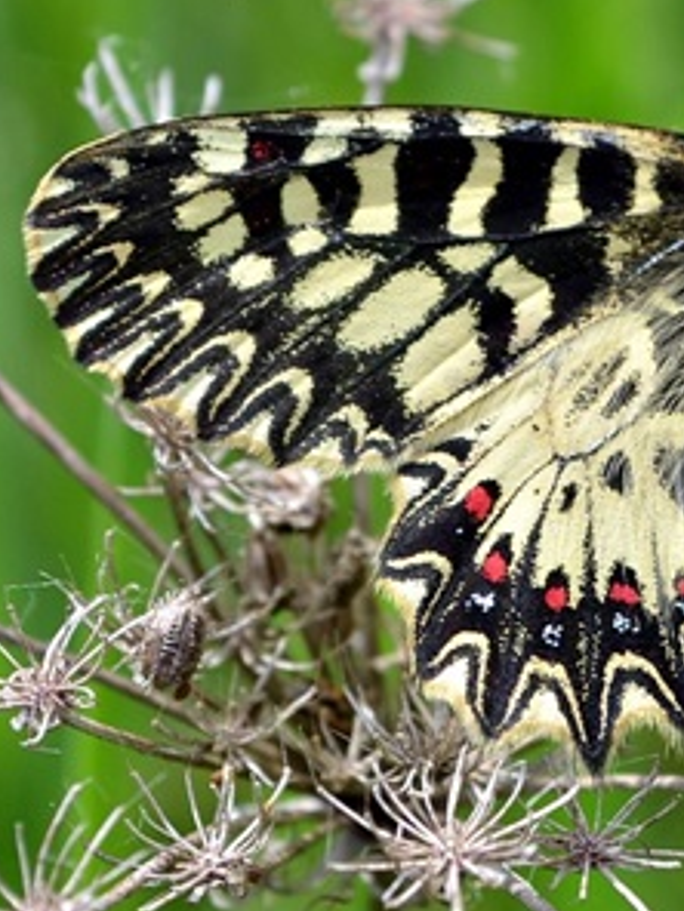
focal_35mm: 161
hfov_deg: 9.1
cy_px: 359
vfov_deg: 12.3
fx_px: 4241
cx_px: 804
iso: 100
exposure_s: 1/200
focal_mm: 55
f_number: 8
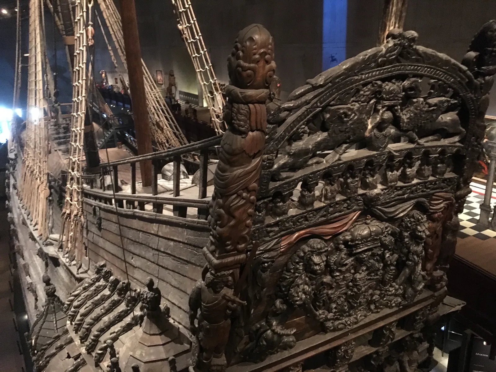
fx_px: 416
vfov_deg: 48.2
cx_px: 248
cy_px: 186
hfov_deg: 61.7
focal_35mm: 29
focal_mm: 4.15
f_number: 2.2
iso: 800
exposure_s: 1/17
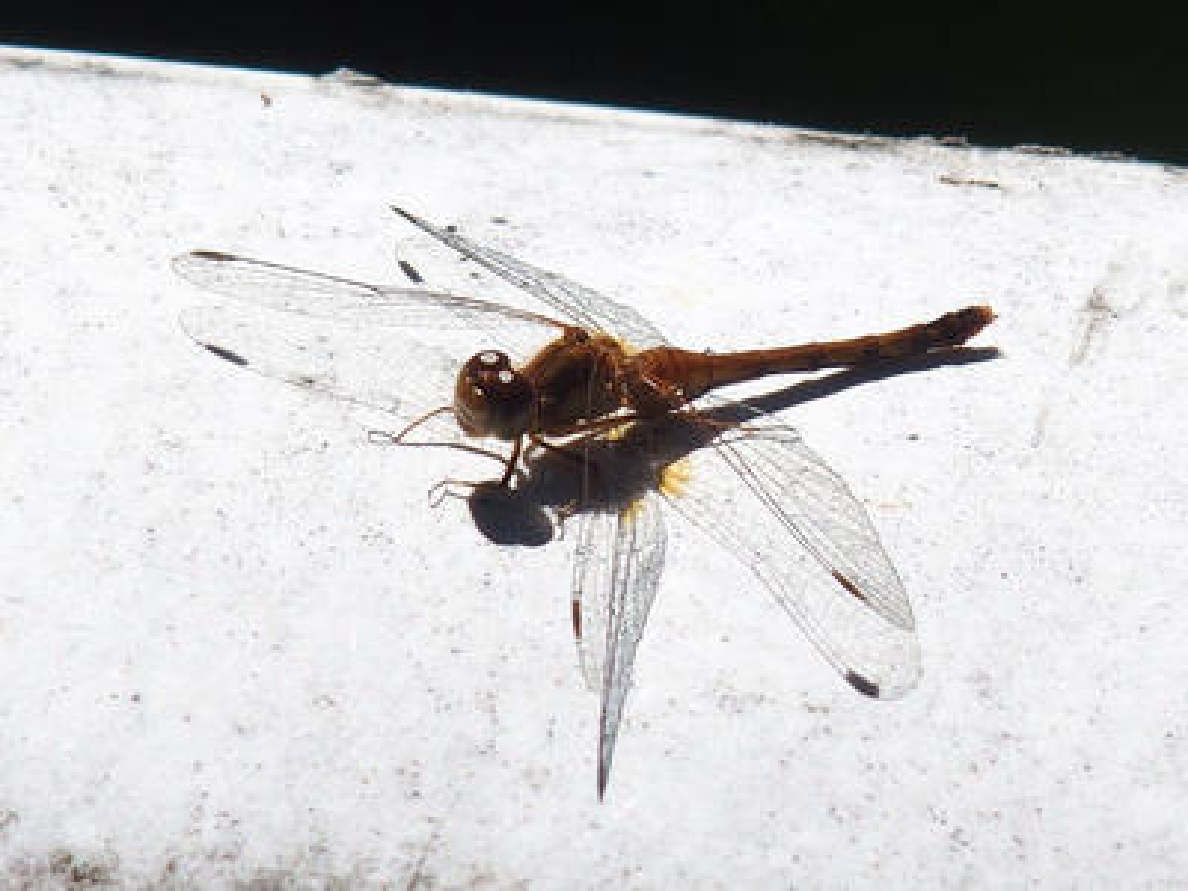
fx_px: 10296
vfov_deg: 5.0
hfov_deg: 6.6
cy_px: 446
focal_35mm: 300
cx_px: 594
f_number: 5.6
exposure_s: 1/800
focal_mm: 64.3
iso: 100
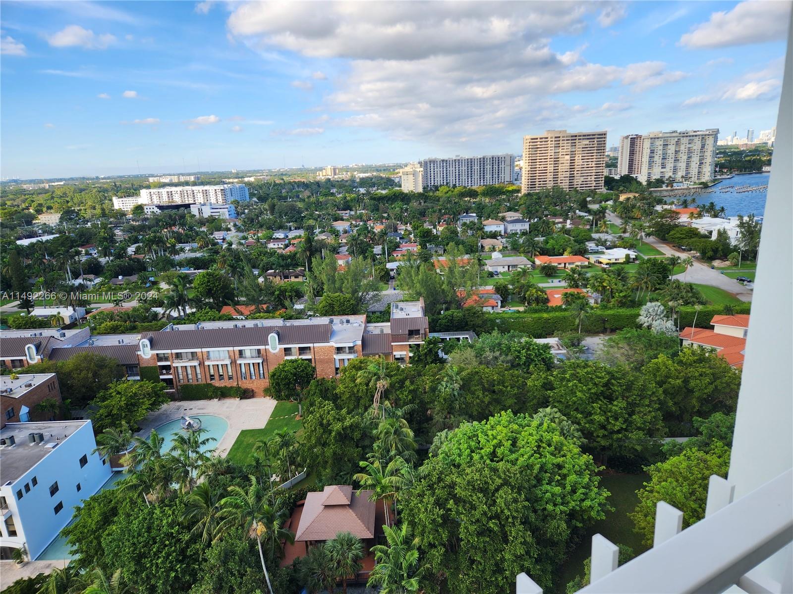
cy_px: 297
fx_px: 527
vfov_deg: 58.9
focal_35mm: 23
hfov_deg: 73.9
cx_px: 396
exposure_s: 1/655
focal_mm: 5.4
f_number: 1.8
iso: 20
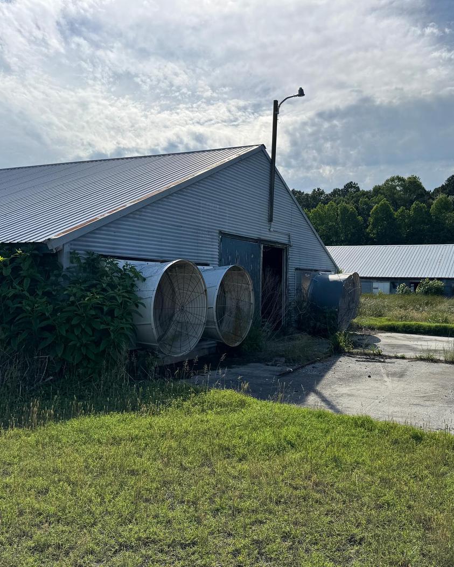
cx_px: 267
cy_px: 281
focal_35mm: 32
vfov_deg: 55.7
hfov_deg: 45.6
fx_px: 538
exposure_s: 1/7937
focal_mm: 6.76
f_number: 1.78
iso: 80
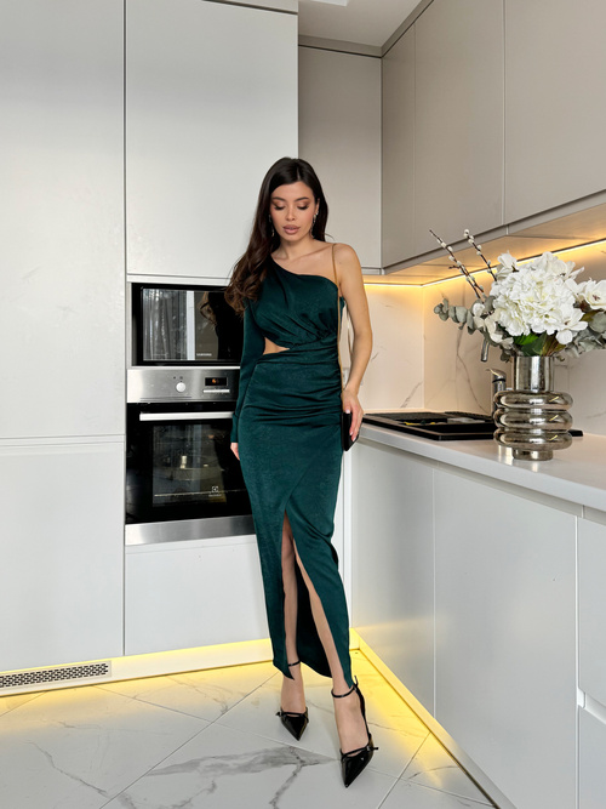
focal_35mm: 24
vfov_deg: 71.6
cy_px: 404
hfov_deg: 56.8
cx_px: 303
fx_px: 560
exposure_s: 1/121
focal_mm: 6.76
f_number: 1.78
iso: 64
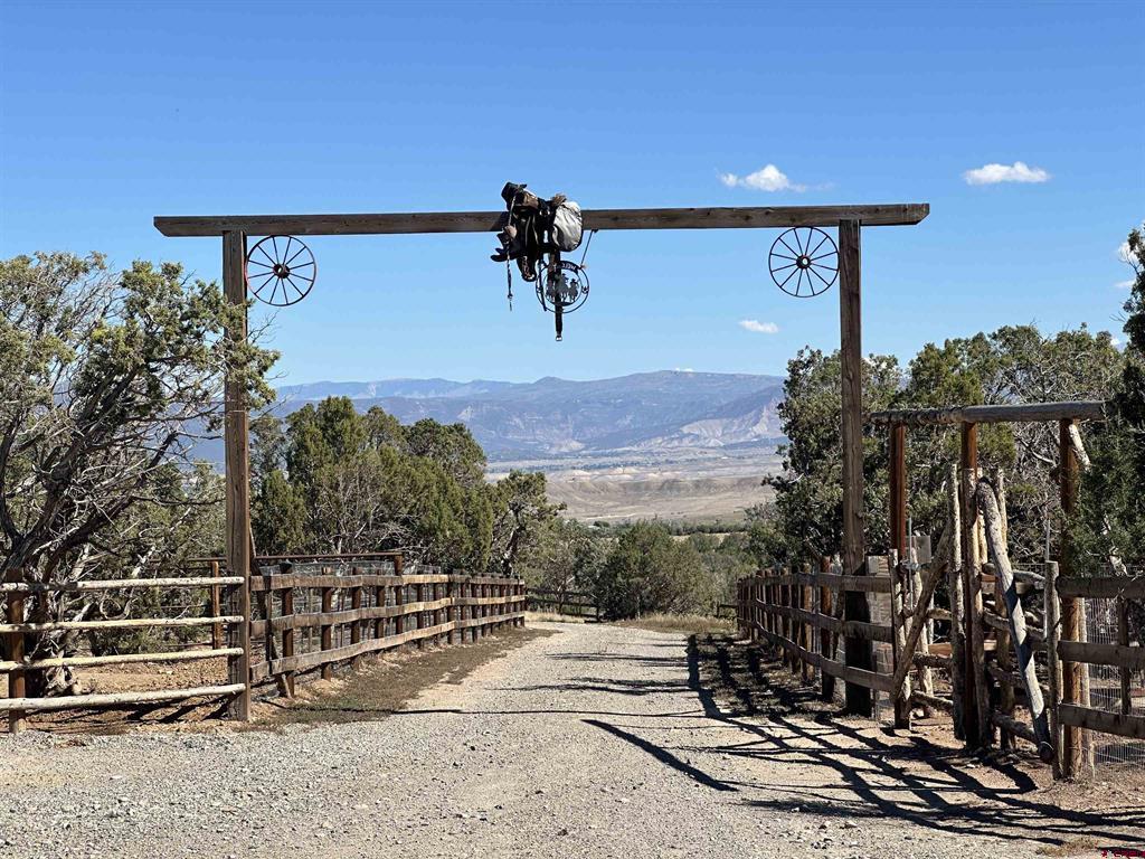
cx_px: 572
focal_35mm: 77
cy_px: 430
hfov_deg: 25.3
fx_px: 2547
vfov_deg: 19.1
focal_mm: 9
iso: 32
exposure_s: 1/791
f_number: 2.8
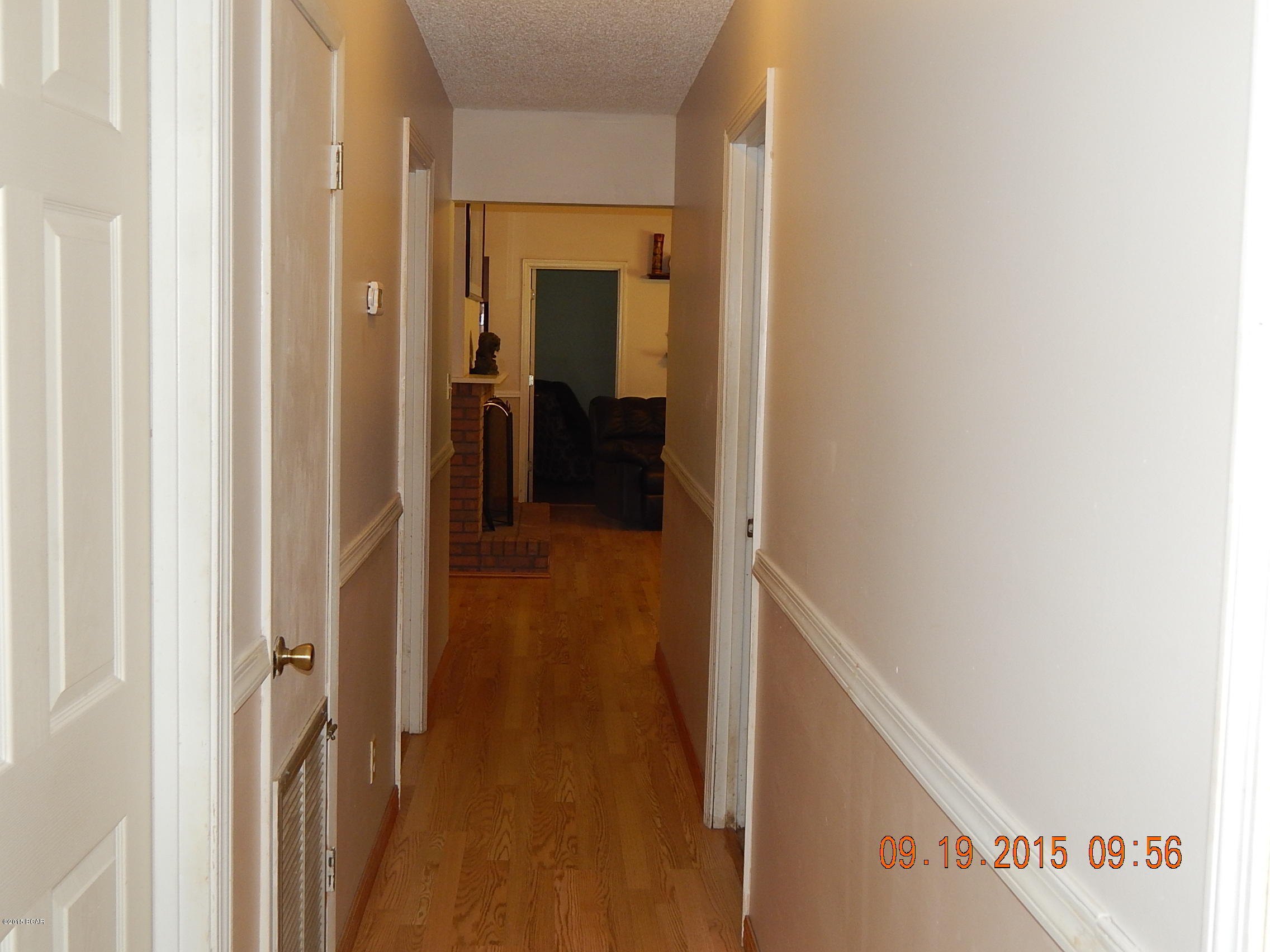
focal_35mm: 38
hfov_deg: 49.0
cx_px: 635
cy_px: 476
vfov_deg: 37.7
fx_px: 1394
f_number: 3.4
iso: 200
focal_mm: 6.8
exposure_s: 1/30
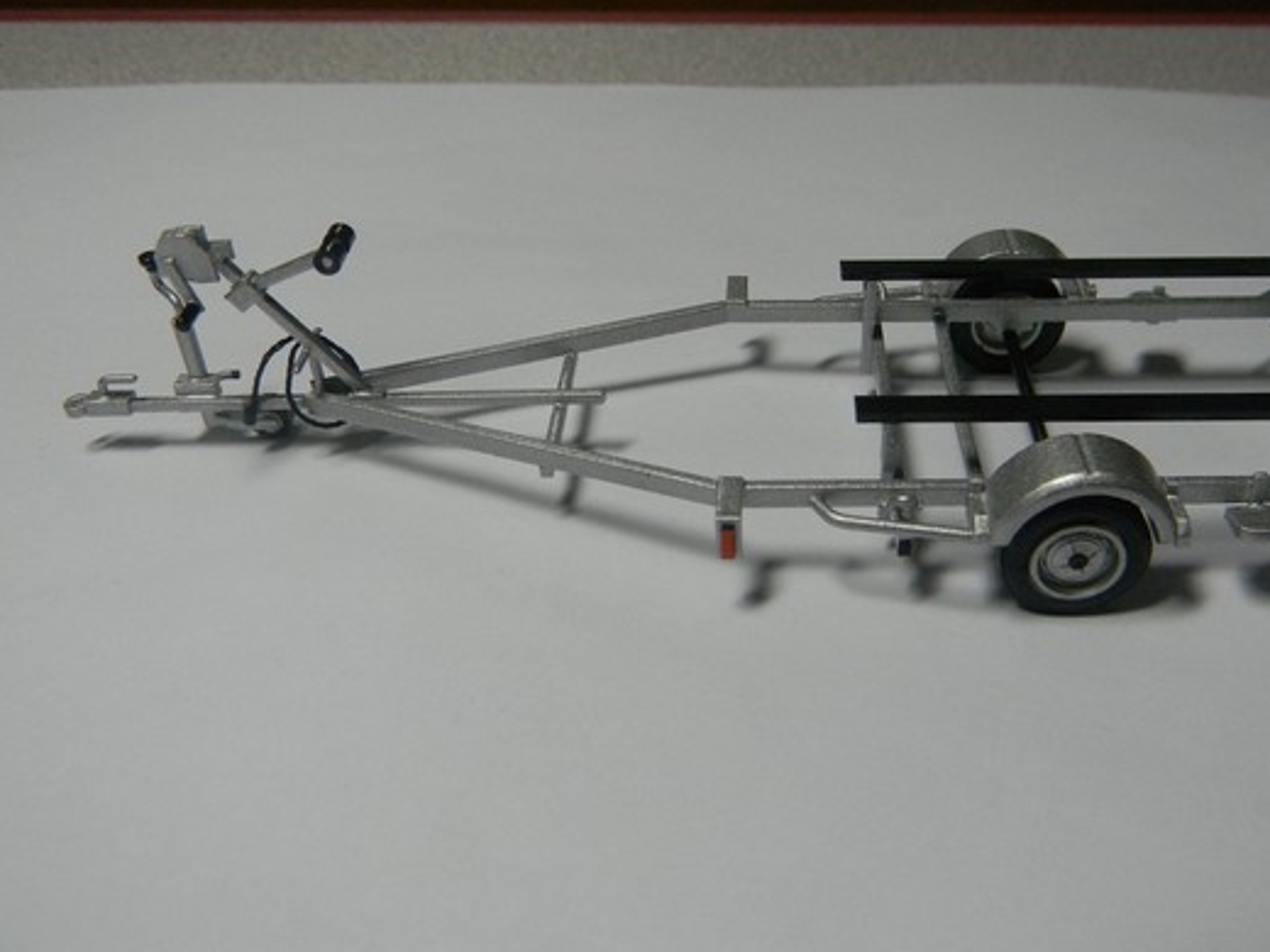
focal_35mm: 35
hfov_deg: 52.2
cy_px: 422
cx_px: 767
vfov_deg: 40.6
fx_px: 1284
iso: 288
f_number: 3.5
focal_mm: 5
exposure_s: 1/124
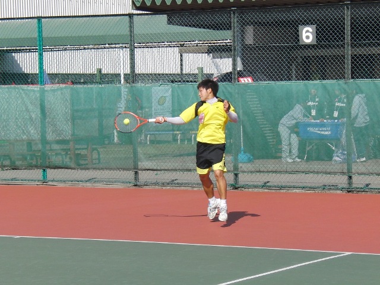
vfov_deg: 12.7
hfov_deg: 16.8
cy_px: 142
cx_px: 190
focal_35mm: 117
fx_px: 1284
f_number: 4.1
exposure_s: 1/800
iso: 100
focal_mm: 20.8
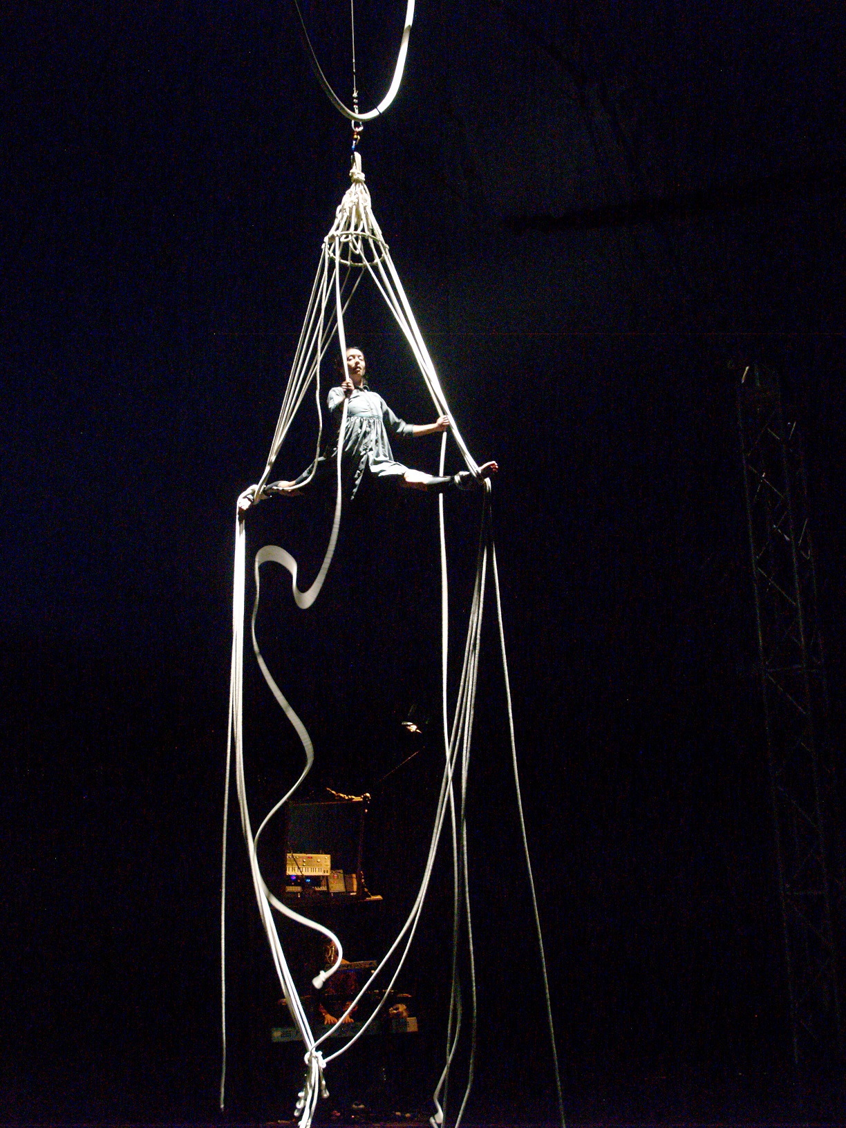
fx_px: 1434
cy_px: 564
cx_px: 423
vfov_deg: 42.9
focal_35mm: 44
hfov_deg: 32.9
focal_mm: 22
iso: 1600
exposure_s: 1/50
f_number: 3.5
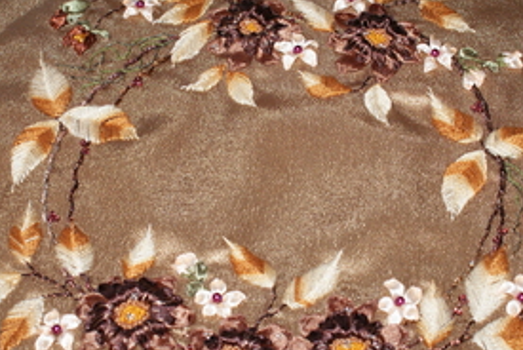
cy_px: 201
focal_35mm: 86
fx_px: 1248
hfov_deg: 23.7
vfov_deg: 16.0
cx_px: 281
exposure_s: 1/60
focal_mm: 35
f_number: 5.6
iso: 400
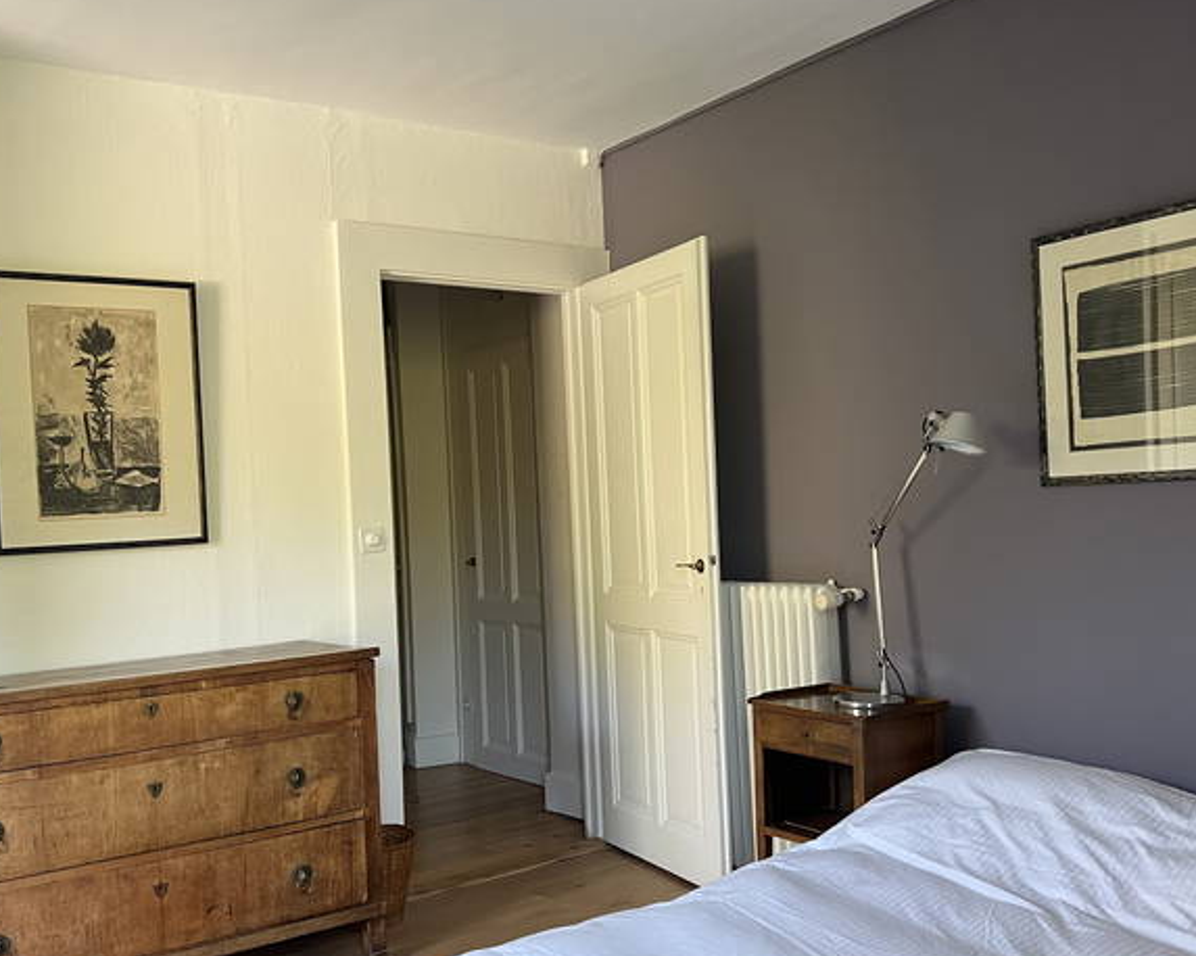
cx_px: 593
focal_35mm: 35
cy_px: 520
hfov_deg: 51.5
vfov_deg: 42.2
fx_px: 1238
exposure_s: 1/97
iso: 125
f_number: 1.5
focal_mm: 5.7
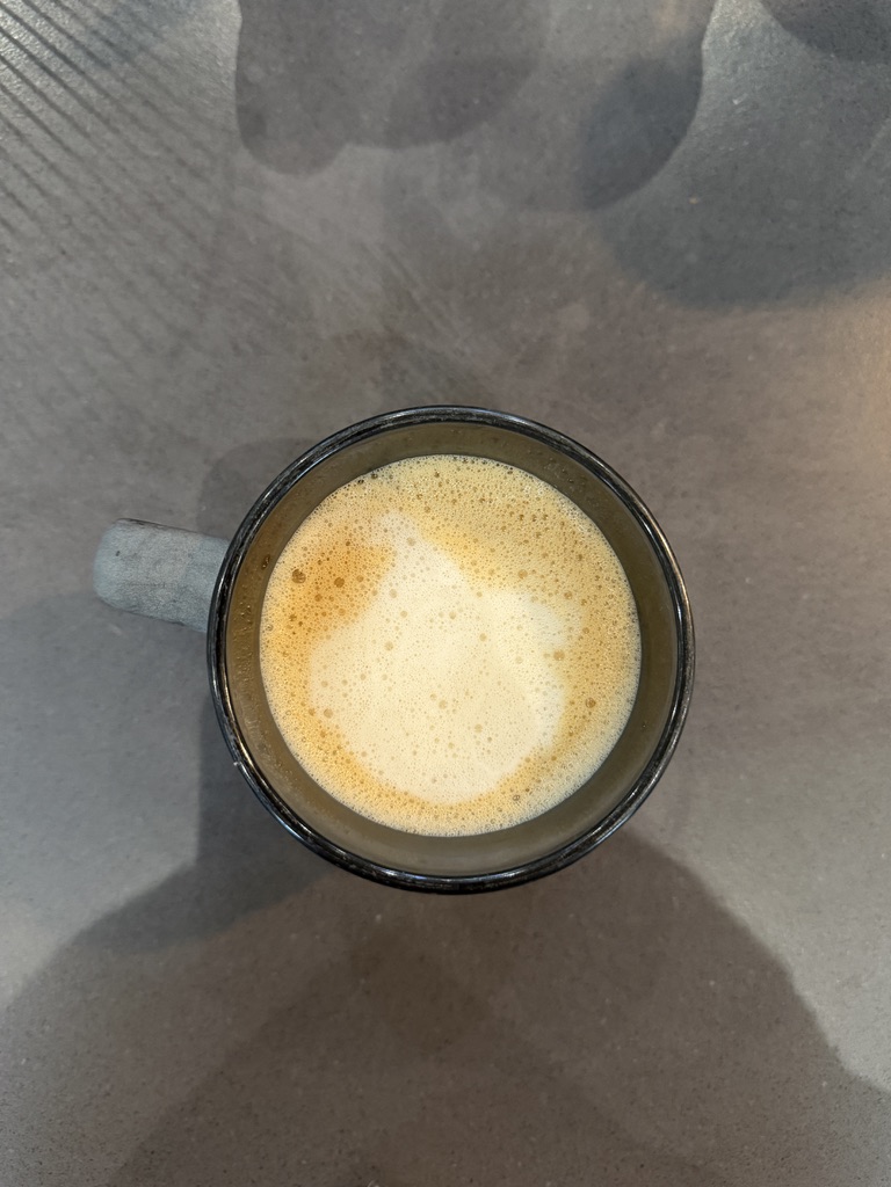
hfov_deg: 56.8
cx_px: 446
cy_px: 594
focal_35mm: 24
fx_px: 824
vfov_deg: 71.6
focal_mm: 6.76
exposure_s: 1/60
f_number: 1.78
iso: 400
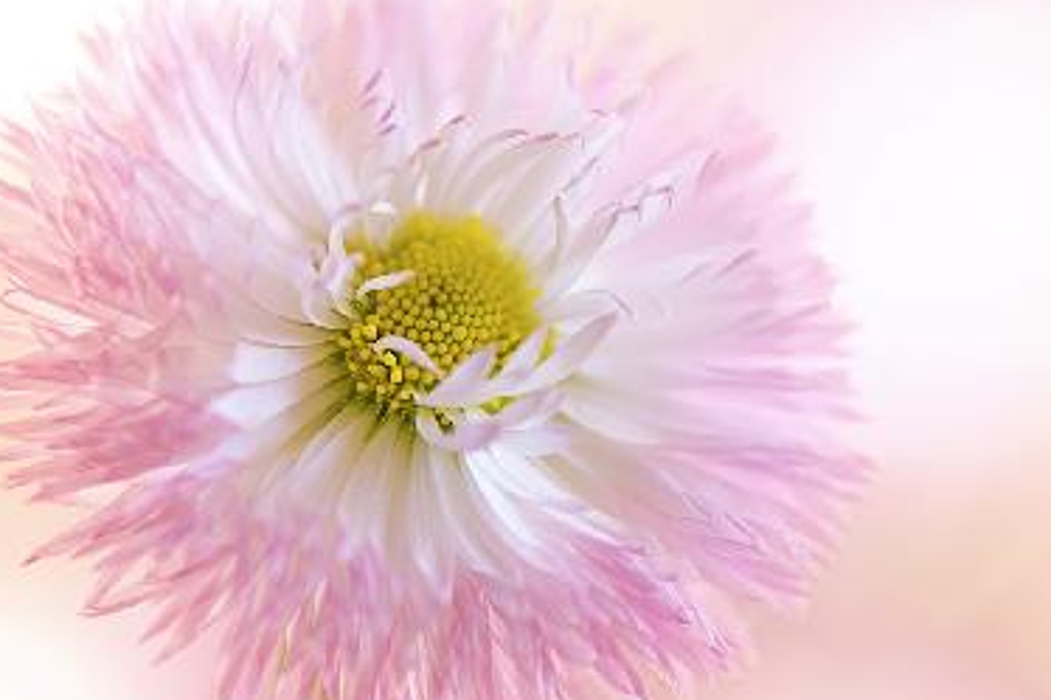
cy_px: 351
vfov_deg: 7.2
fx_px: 5533
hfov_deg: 10.9
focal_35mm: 190
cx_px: 573
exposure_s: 1/400
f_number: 4
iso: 200
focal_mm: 105
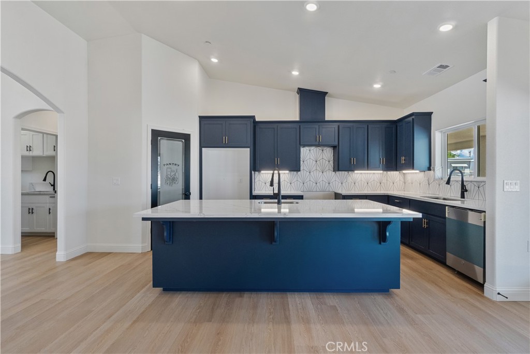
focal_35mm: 16
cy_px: 177
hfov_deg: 95.0
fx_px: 243
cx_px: 265
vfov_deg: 72.1
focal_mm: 11
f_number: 8
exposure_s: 1/20
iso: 640
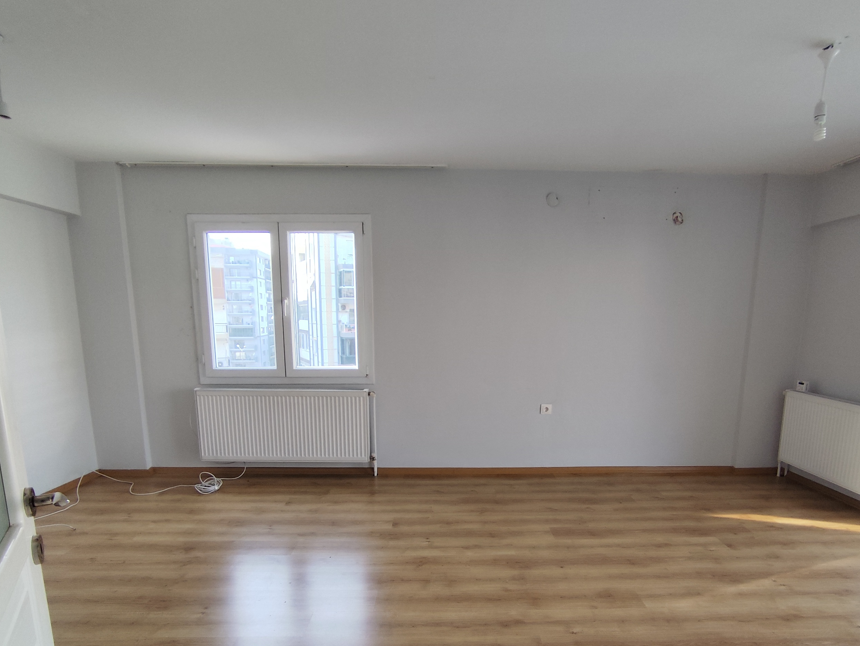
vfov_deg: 62.5
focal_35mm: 21
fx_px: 522
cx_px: 460
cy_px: 410
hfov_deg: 78.8
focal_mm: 1.65
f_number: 2.2
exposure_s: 1/100
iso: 50
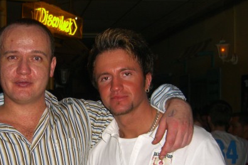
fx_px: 413
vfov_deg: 22.3
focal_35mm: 60
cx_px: 63
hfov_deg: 32.8
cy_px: 128
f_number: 2.8
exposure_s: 1/60
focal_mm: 7.9
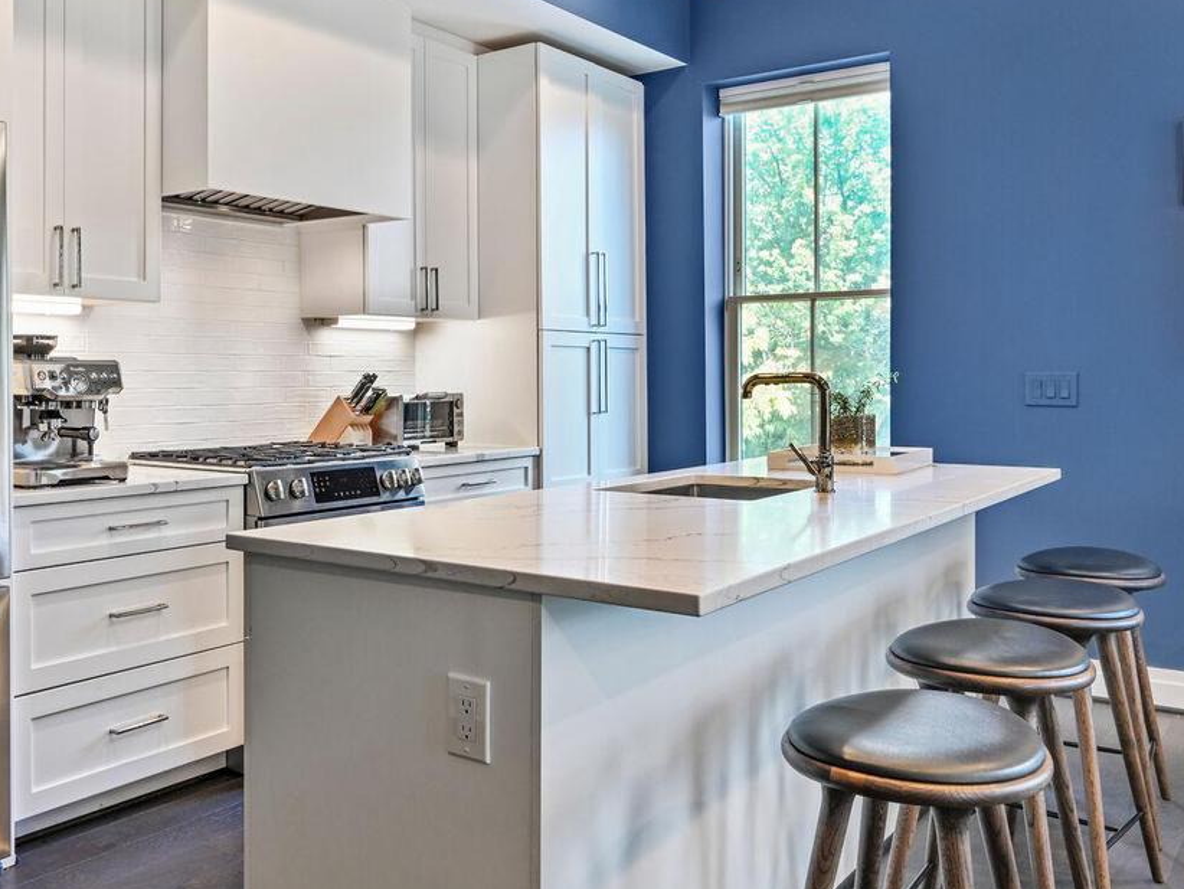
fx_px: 1124
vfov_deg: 43.0
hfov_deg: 54.8
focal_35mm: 33
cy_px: 376
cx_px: 425
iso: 200
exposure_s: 1/5
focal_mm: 19.5
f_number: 9
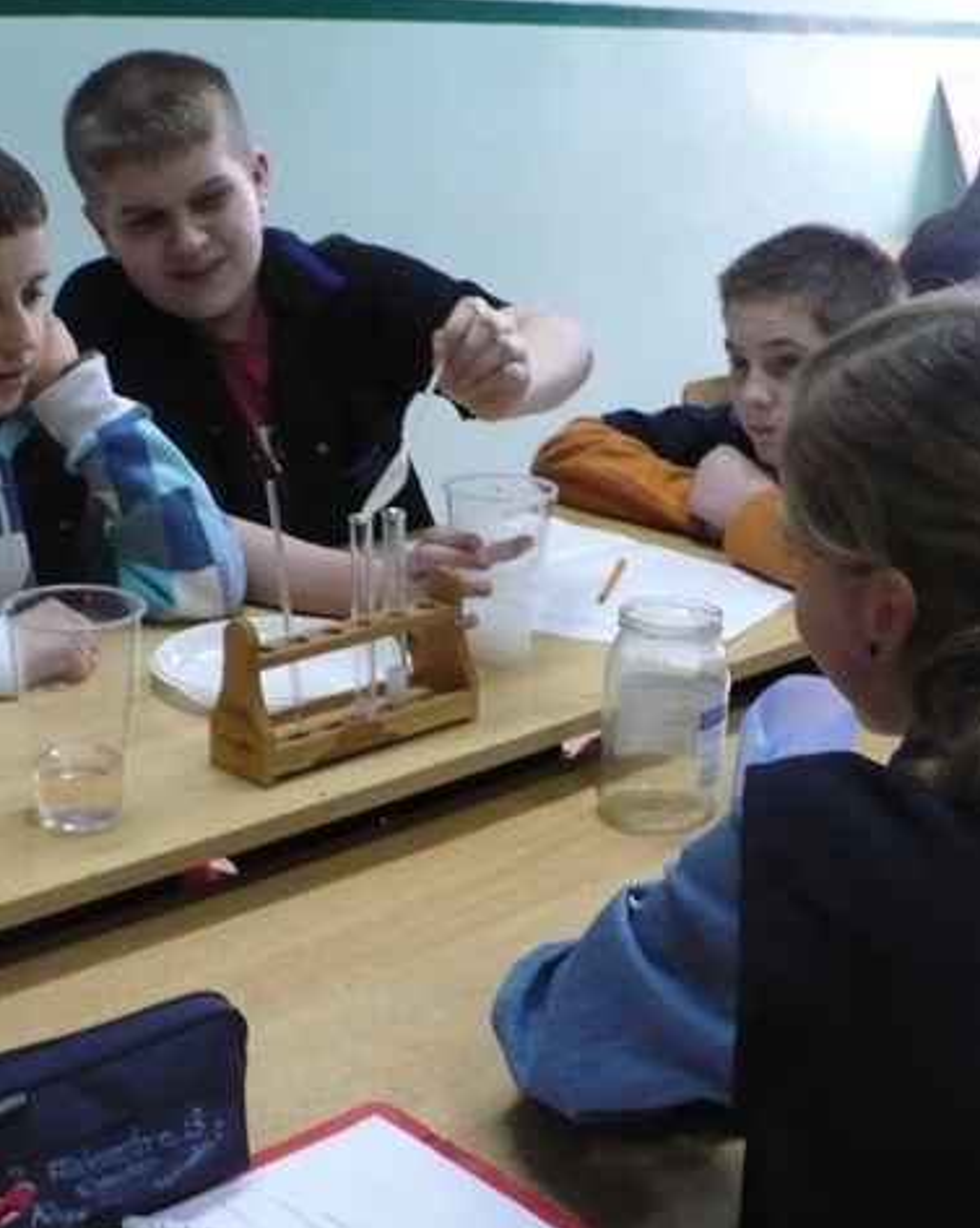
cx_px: 413
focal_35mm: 49
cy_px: 609
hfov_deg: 30.8
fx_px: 1778
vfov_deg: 38.1
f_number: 2.8
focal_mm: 6.1
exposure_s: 1/50
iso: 400
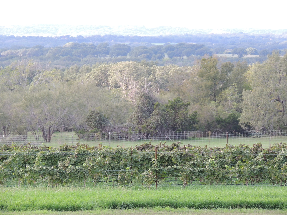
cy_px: 108
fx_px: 2073
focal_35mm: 250
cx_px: 144
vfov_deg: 5.9
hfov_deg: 7.9
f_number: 4.7
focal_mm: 44.5
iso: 360
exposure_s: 1/200
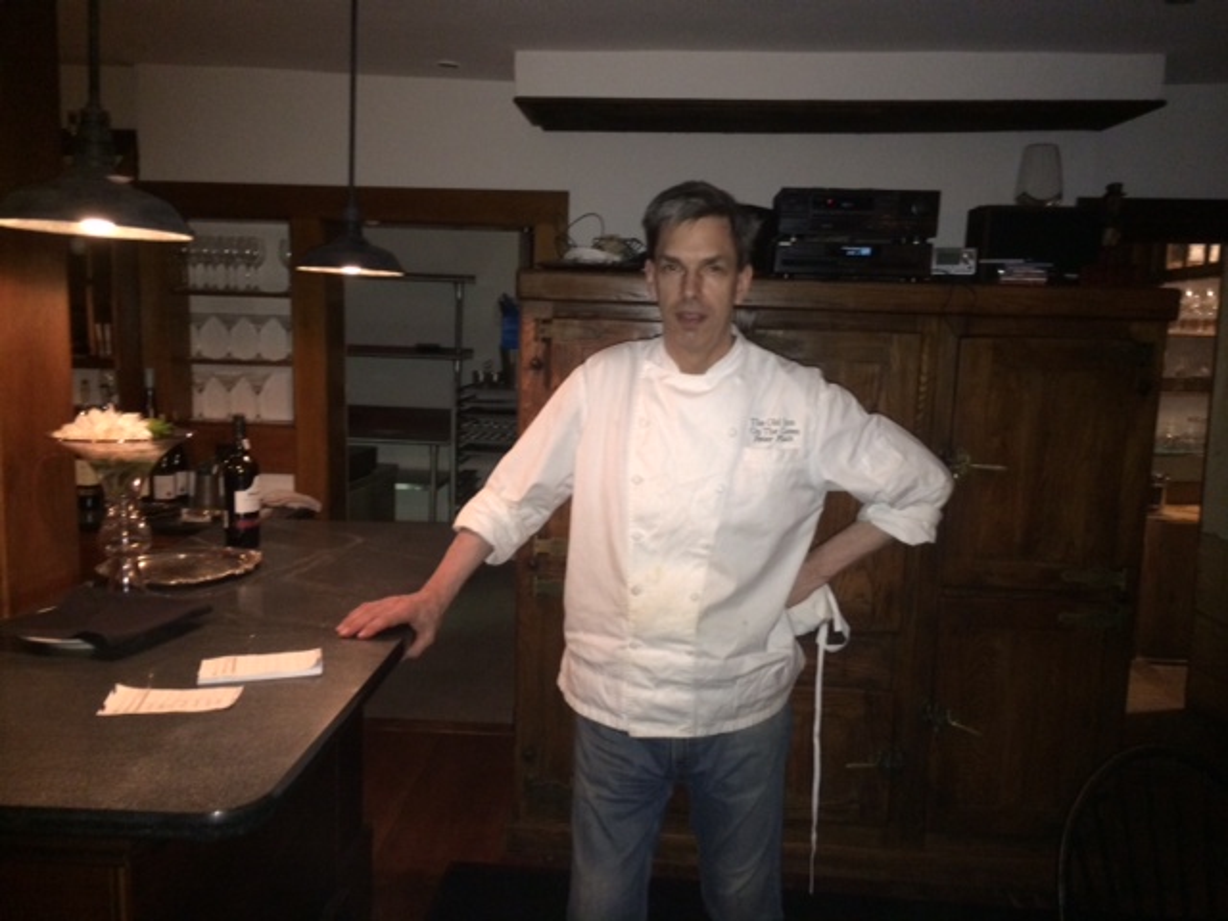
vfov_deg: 46.8
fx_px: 1064
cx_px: 614
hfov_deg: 60.0
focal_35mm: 30
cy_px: 460
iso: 320
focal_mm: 4.12
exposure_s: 1/16
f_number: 2.2
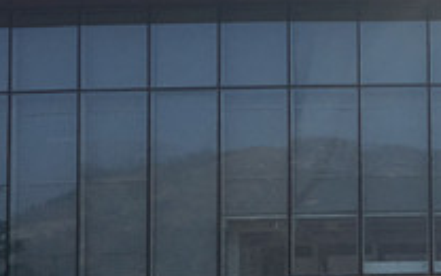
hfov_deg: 17.1
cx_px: 488
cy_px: 274
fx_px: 1418
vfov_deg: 11.0
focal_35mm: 118
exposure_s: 1/1083
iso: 25
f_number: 2.2
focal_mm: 4.15
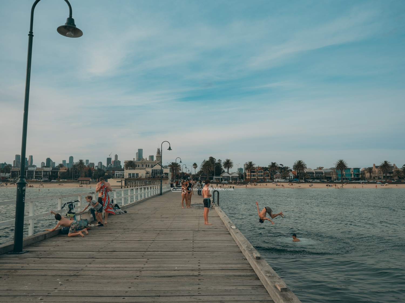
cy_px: 152
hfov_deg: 63.4
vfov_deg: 49.7
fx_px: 328
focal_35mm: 28
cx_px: 202
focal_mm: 35
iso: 200
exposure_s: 1/900
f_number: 5
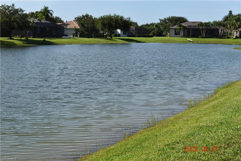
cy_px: 80
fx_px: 482
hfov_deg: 28.1
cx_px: 120
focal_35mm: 72
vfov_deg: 18.9
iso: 100
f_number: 9
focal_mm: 48
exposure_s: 1/320
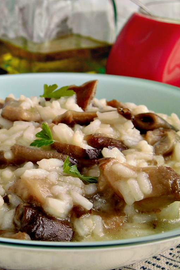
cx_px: 5
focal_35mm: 66
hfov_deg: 20.1
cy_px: 136
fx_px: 495
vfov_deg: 30.5
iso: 100
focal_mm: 8.3
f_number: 3.4
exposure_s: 1/100
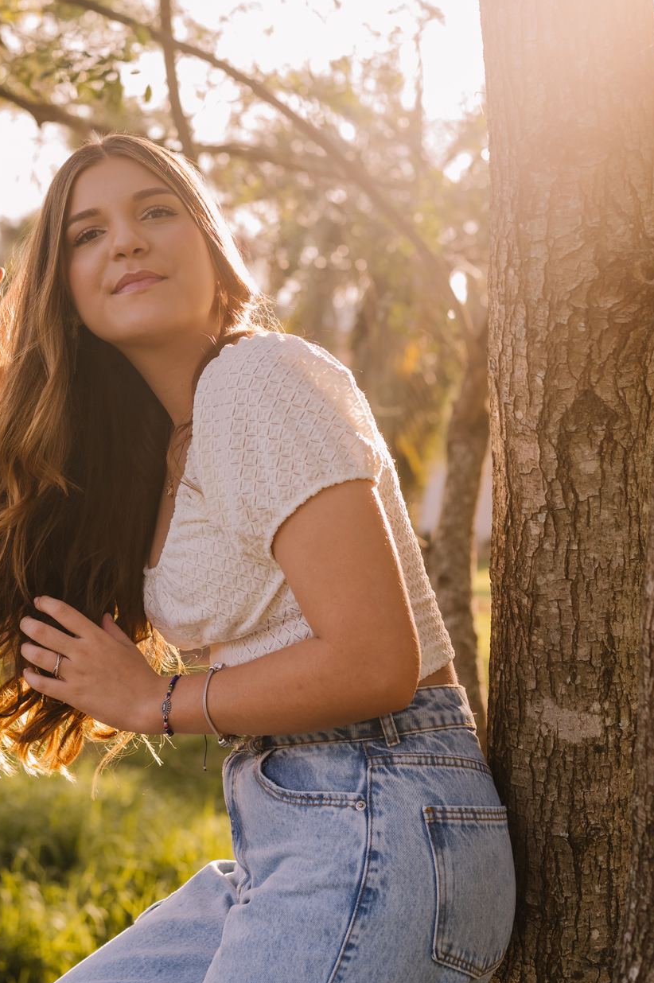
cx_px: 212
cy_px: 341
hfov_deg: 18.6
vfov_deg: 27.6
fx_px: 1992
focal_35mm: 73
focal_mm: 50
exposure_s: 1/400
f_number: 3.5
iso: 500
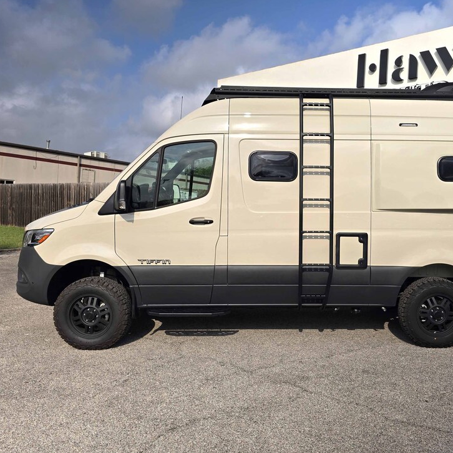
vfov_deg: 57.3
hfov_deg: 56.3
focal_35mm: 28
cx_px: 294
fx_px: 415
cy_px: 222
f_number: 1.7
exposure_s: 1/52
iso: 16
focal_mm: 6.3
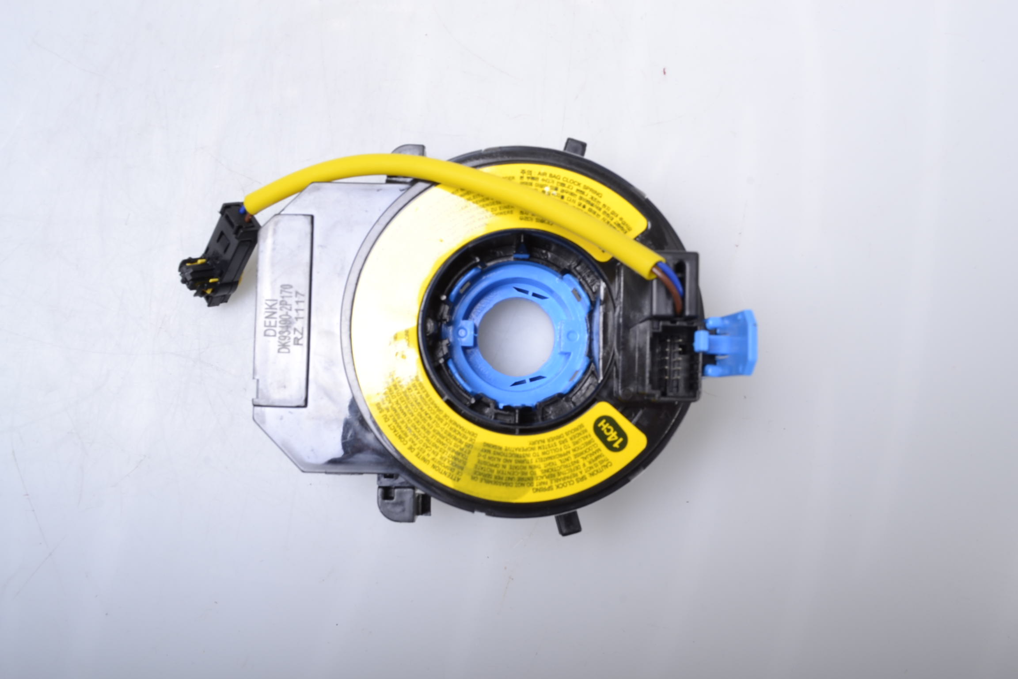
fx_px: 848
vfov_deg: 43.6
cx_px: 509
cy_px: 340
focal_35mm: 30
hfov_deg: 61.9
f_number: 18
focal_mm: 20
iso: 200
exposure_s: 1/60
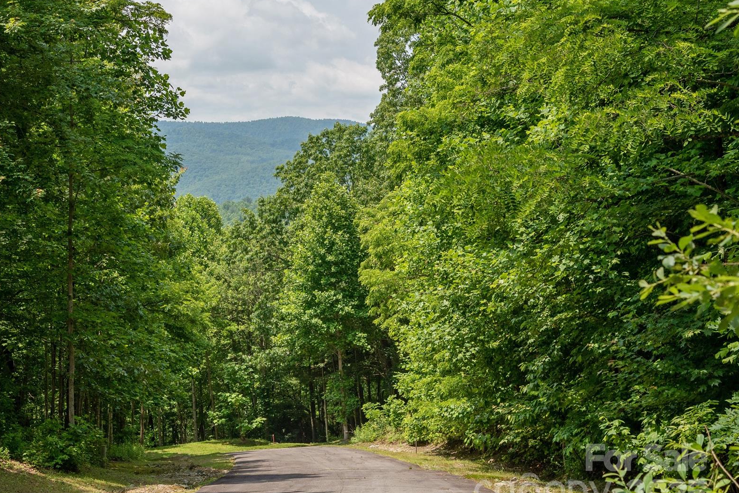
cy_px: 210
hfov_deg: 29.5
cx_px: 258
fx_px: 1396
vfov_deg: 20.0
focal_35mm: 68
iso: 320
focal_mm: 52
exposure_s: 1/1250
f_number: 7.1
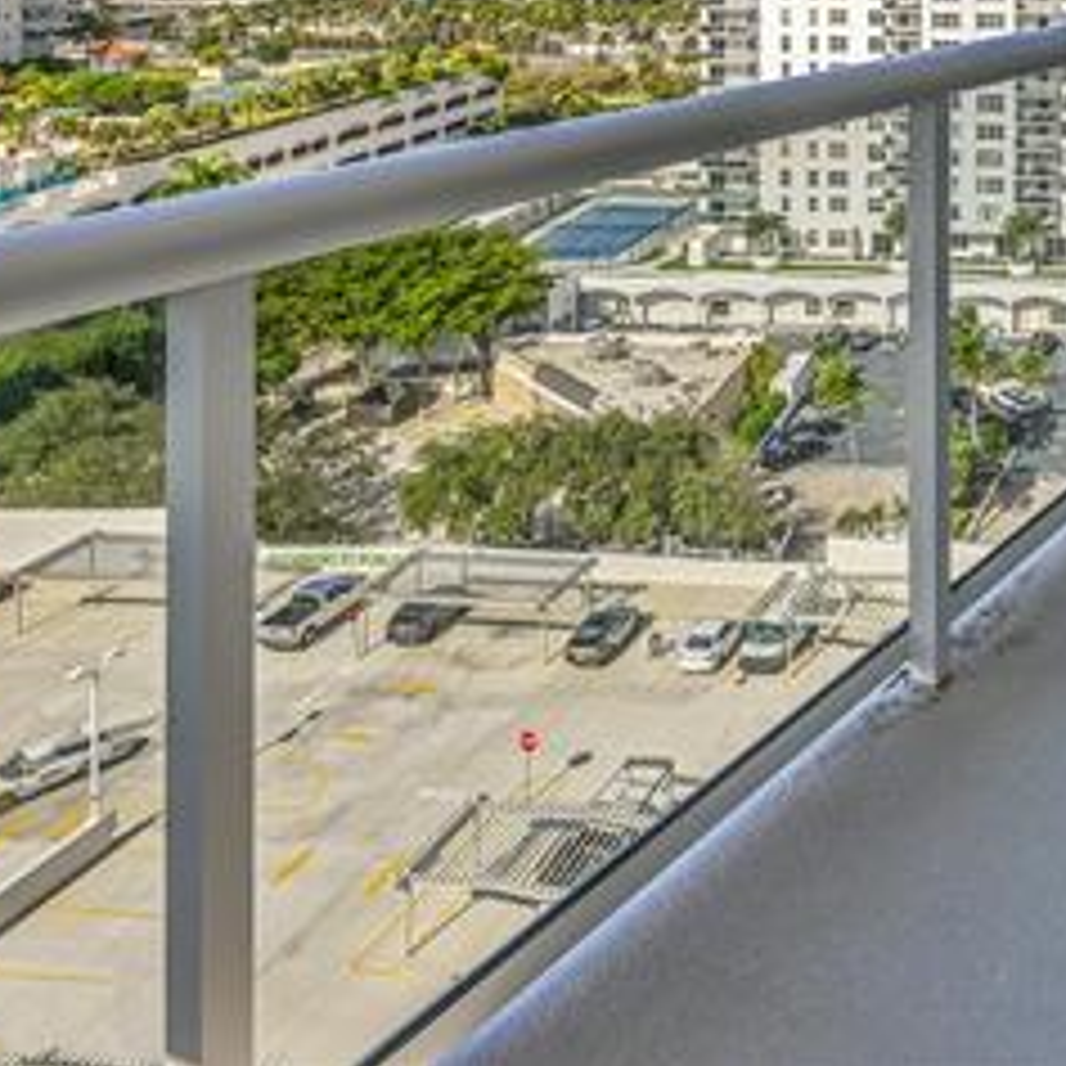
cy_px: -124
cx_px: 1228
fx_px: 1498
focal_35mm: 43
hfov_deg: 33.2
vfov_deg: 33.7
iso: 80
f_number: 9
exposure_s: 1/200
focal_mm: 15
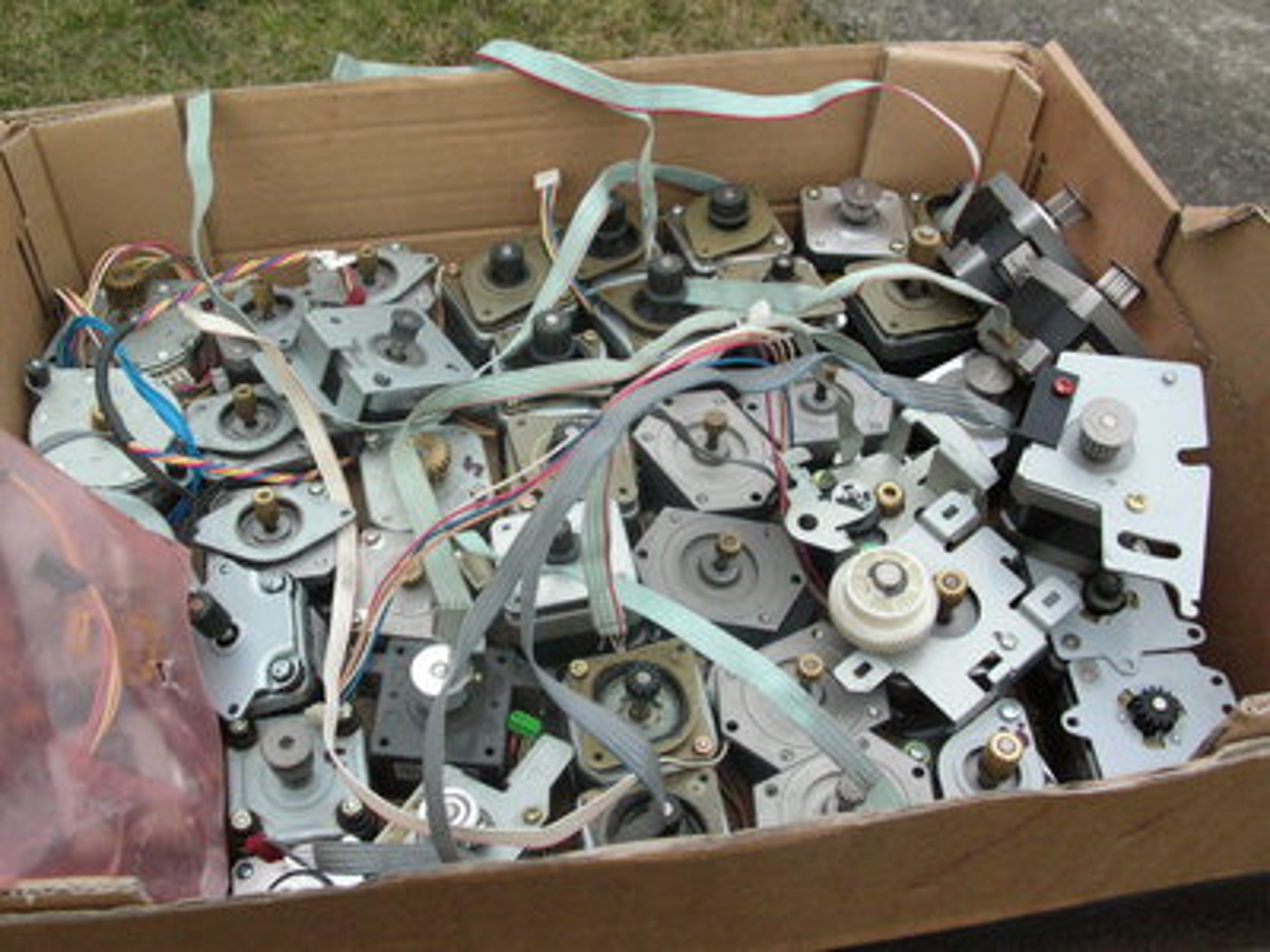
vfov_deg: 39.7
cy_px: 476
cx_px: 635
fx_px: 1321
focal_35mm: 36
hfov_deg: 51.4
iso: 200
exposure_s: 1/501
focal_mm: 6
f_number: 3.7
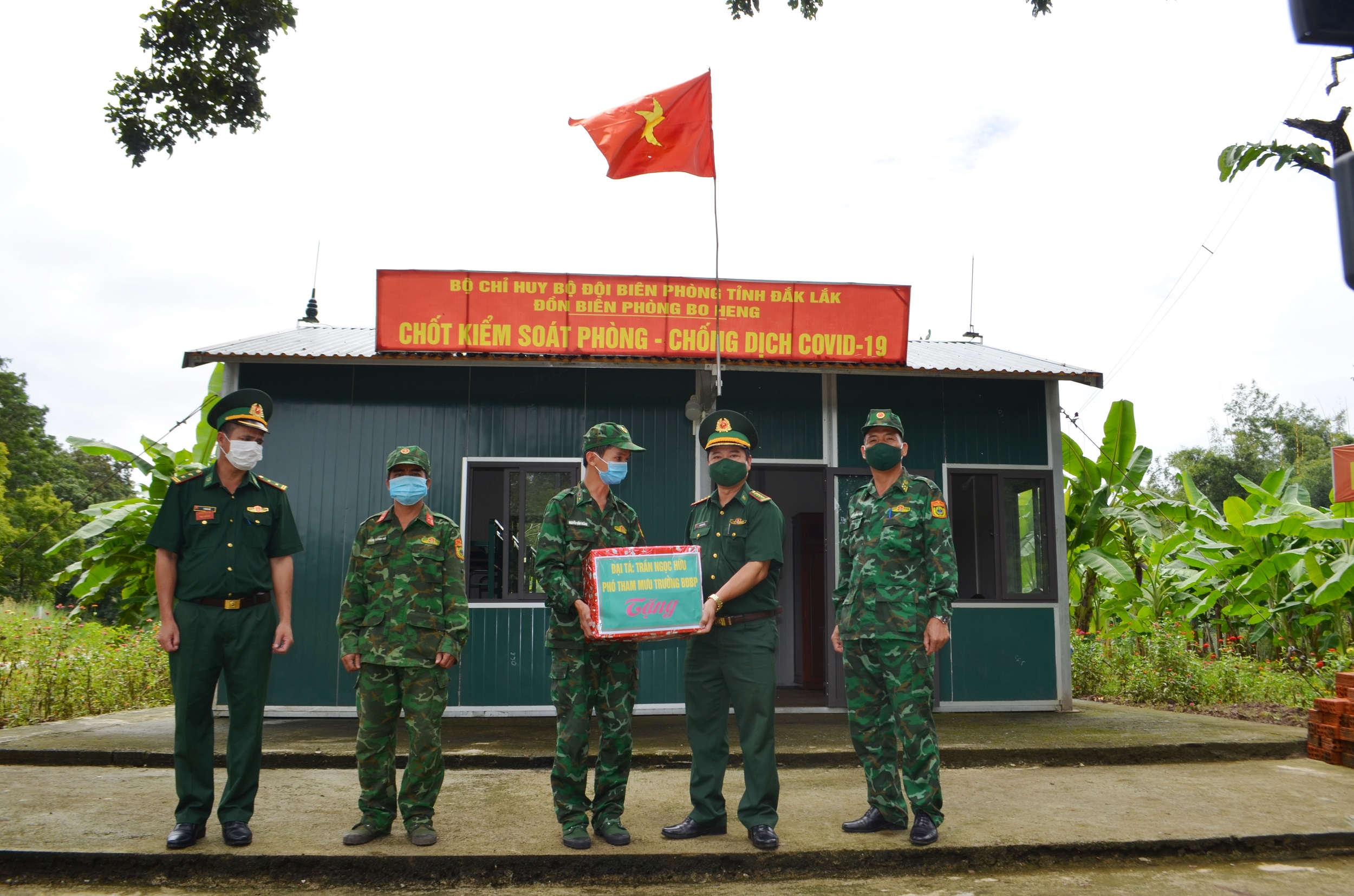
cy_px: 448
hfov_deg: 67.5
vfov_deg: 47.7
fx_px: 1013
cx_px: 677
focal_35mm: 27
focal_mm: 18
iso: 100
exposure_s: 1/200
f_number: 9
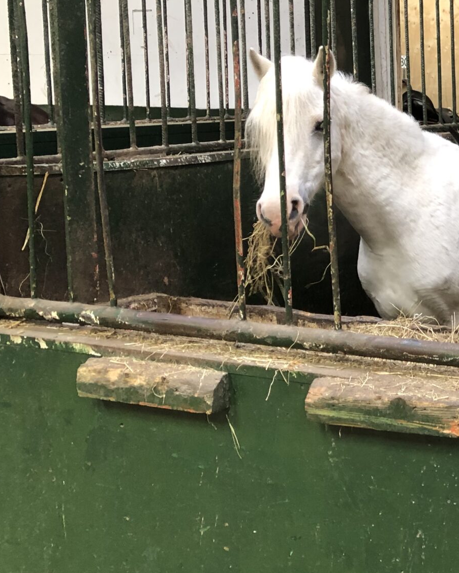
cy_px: 214
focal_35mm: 62
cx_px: 629
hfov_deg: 21.7
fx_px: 1052
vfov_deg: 30.3
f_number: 1.8
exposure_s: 1/60
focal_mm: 4
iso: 100
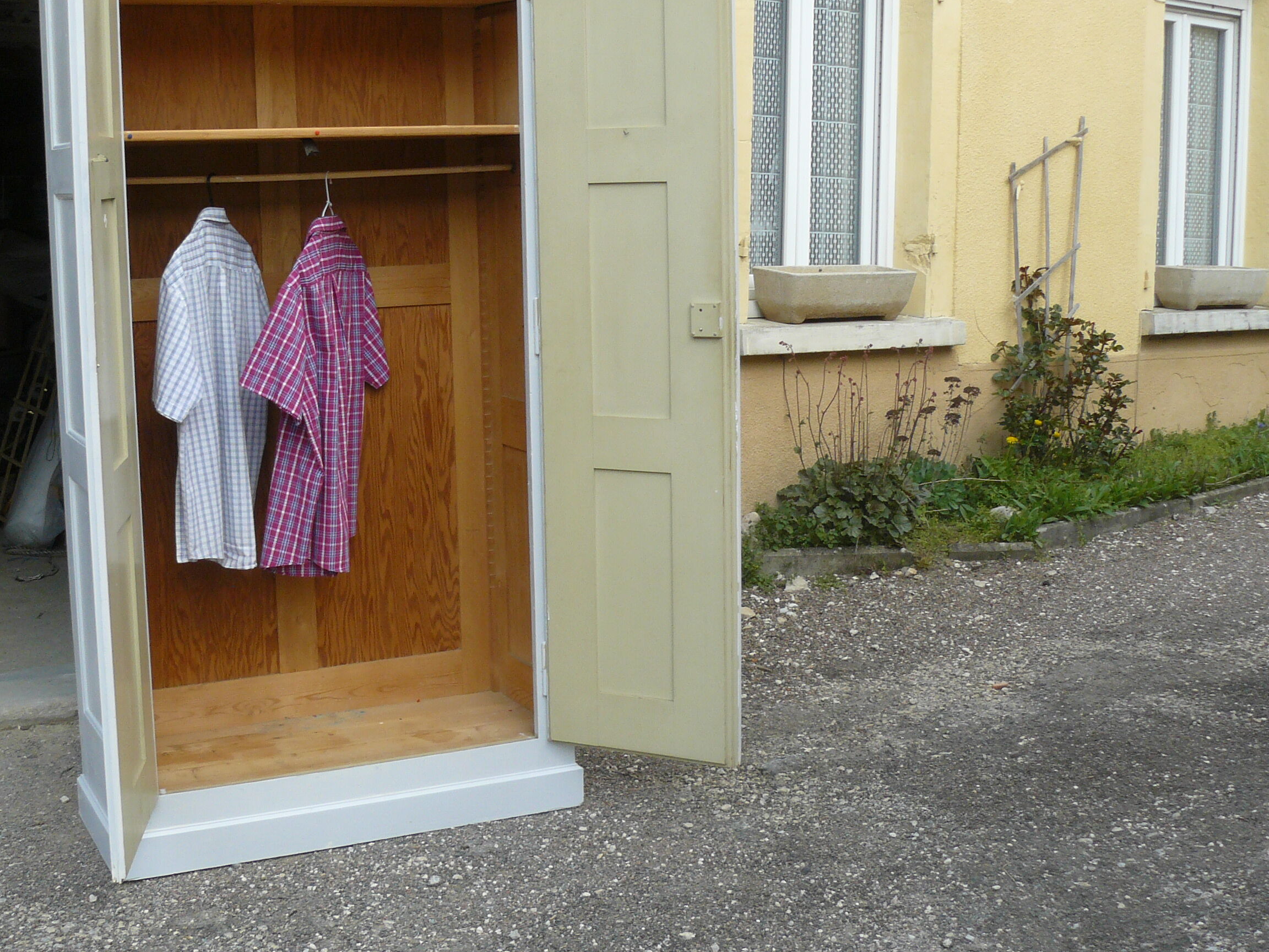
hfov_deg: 39.5
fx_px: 1760
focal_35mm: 48
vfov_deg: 30.2
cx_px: 494
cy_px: 378
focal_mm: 6
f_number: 5
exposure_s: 1/200
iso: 100
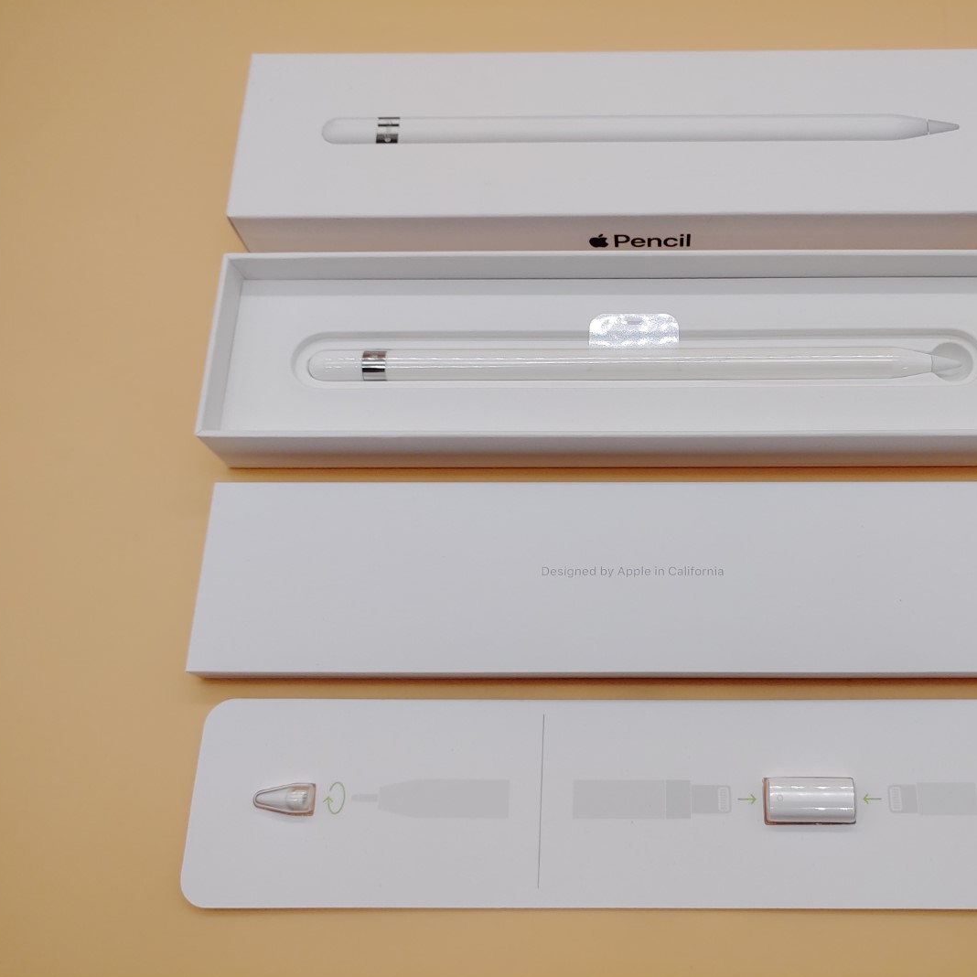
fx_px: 990
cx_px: 645
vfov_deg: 52.5
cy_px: 487
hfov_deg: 51.6
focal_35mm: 31
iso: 50
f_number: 1.8
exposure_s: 1/265
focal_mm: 4.36
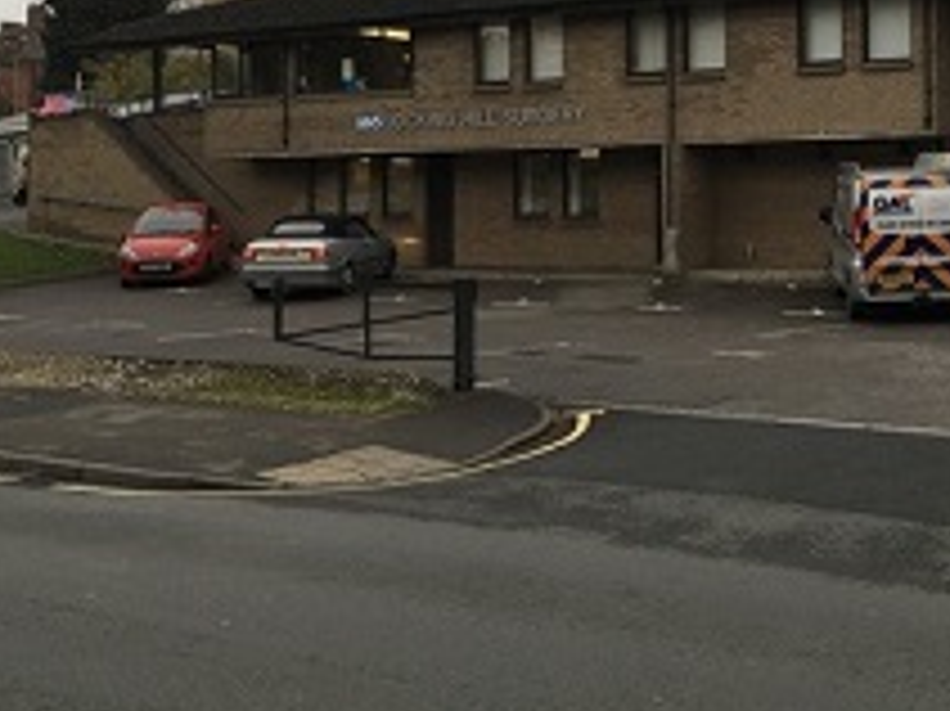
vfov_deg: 26.1
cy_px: 153
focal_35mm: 55
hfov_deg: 34.1
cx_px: 734
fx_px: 1509
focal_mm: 4.15
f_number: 2.2
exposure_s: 1/204
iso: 25
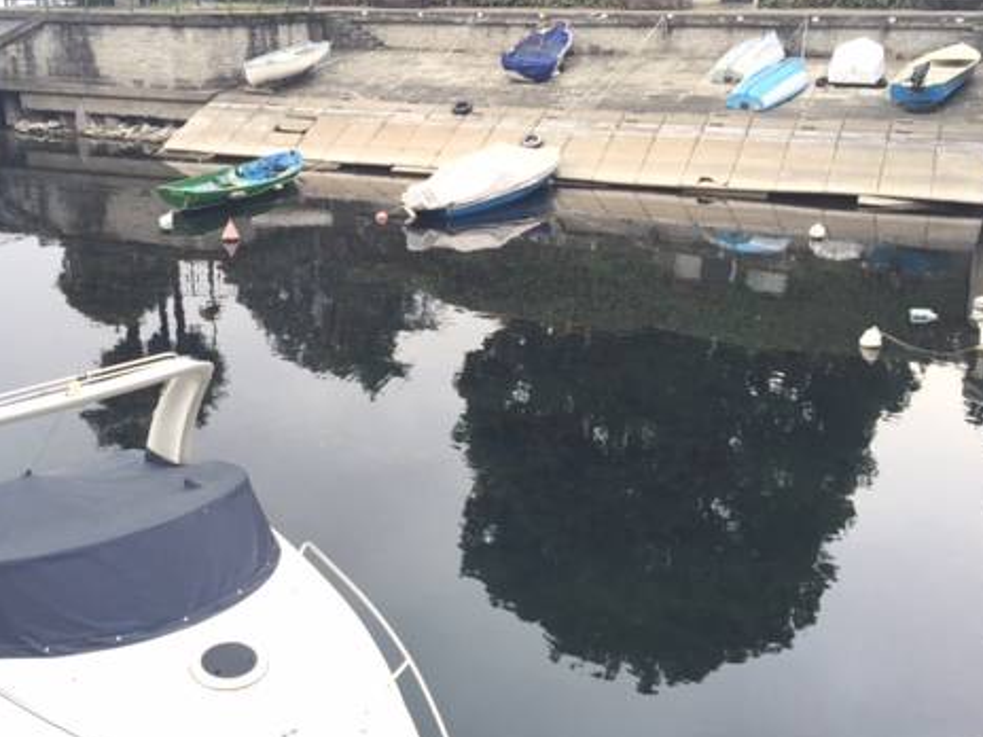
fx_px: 1136
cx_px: 422
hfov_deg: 46.7
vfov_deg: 35.9
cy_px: 311
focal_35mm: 40
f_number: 2.2
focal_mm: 4.15
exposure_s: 1/102
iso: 32
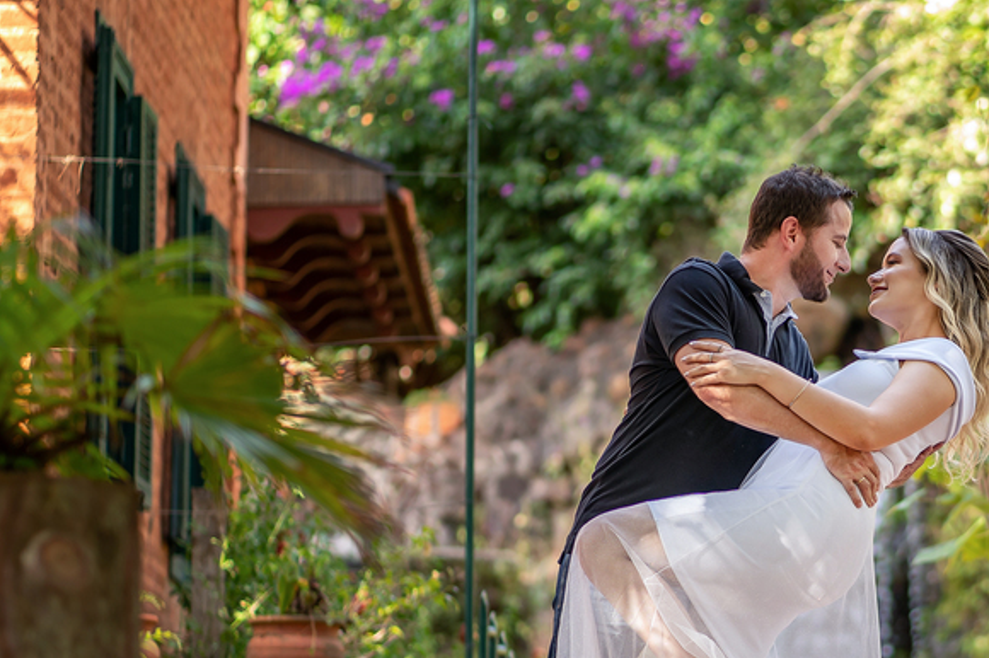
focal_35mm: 176
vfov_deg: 7.8
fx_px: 4832
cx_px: 732
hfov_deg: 11.7
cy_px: 464
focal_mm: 85
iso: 80
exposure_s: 1/400
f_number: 1.8
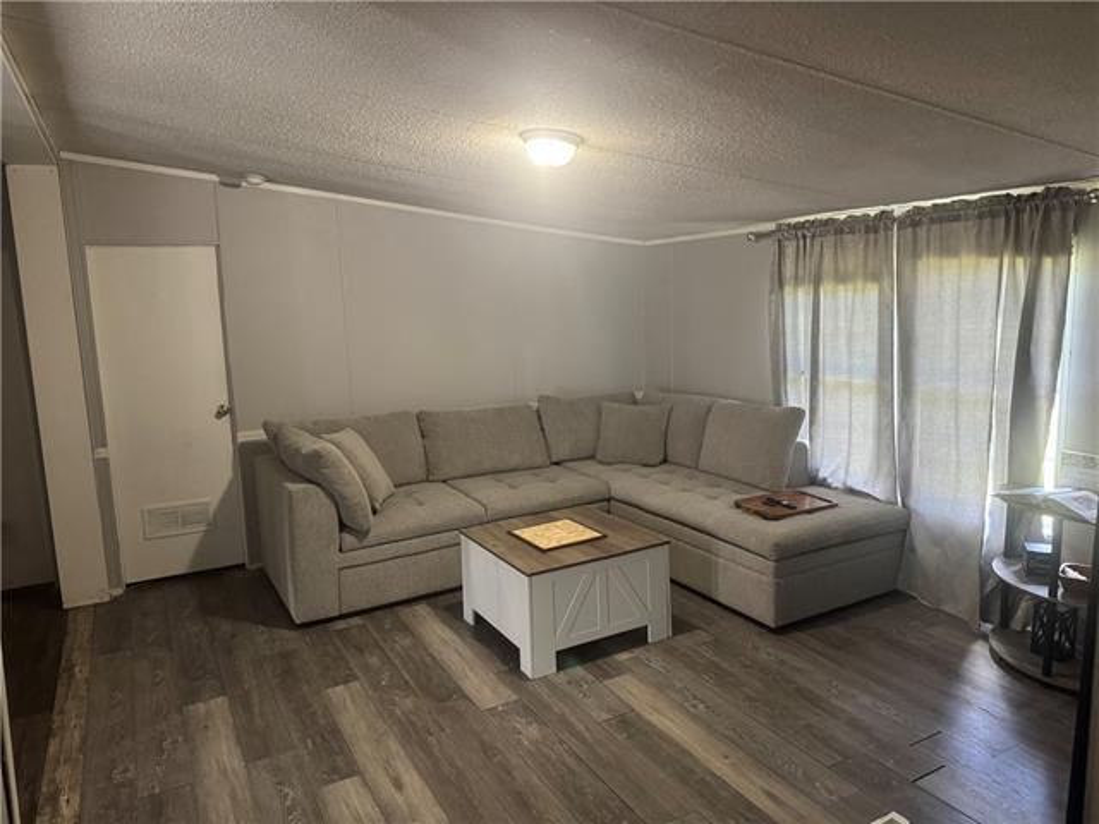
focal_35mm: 24
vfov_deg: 56.8
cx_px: 550
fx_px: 762
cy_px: 412
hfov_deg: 71.6
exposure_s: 1/60
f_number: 1.78
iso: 640
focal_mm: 6.76
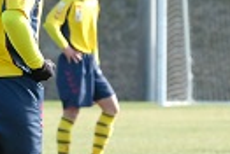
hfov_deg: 2.0
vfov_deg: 1.4
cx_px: 75
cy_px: 94
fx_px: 6506
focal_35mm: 1016
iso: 1250
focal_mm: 177.9
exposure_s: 1/500
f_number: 7.1
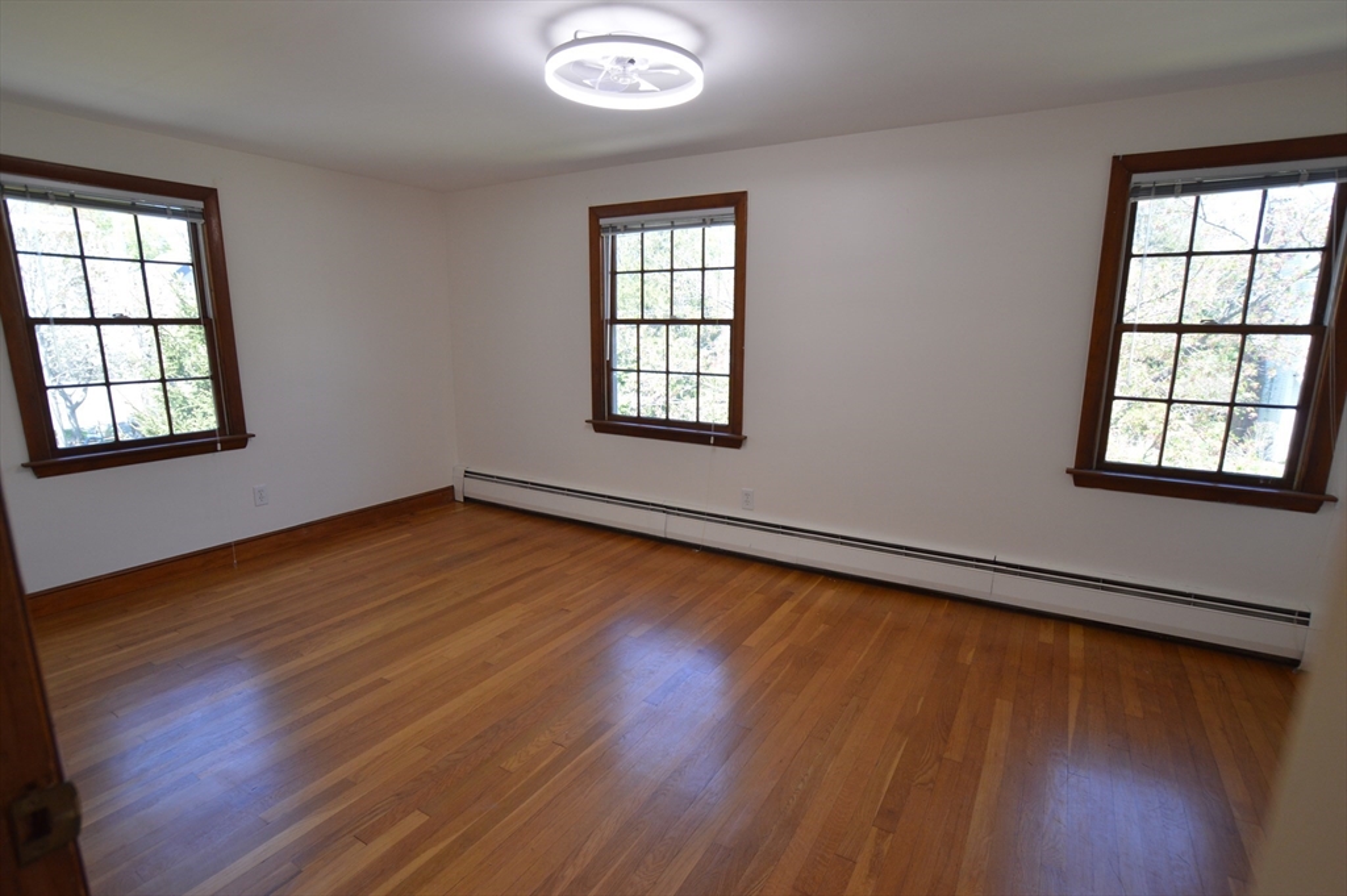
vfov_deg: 72.0
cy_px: 448
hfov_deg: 95.0
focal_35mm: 16
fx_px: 617
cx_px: 674
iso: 400
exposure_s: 1/100
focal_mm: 11
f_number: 5
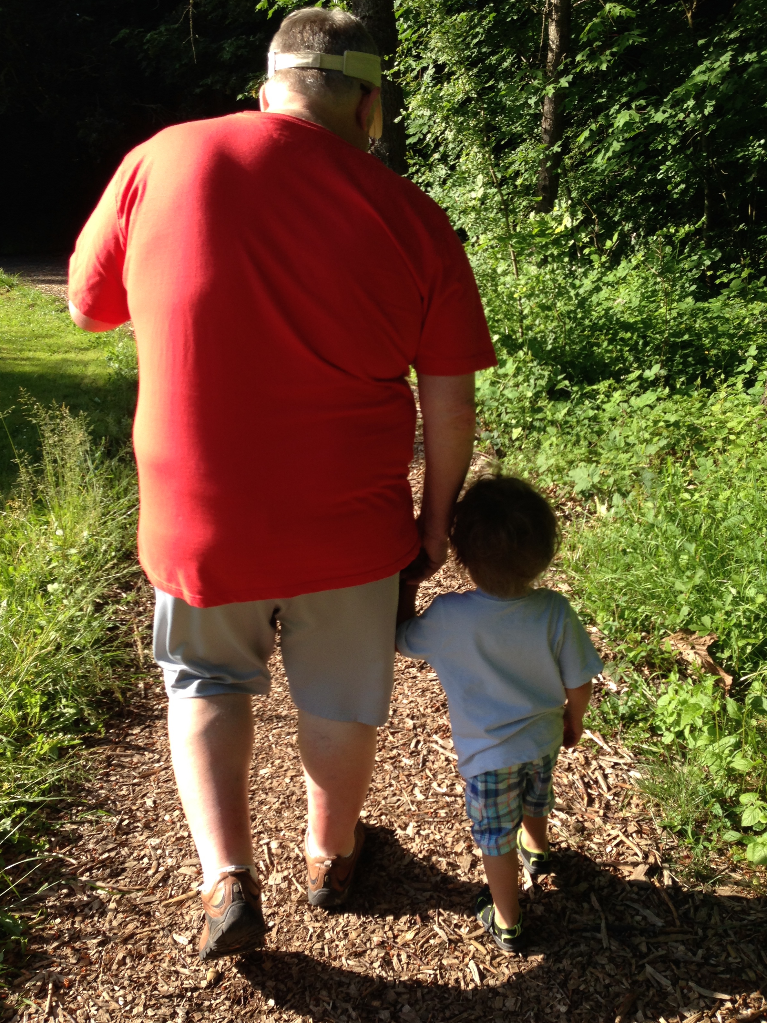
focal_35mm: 34
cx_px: 383
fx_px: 1004
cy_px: 515
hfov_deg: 41.8
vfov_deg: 54.0
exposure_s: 1/493
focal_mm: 4.12
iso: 50
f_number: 2.4
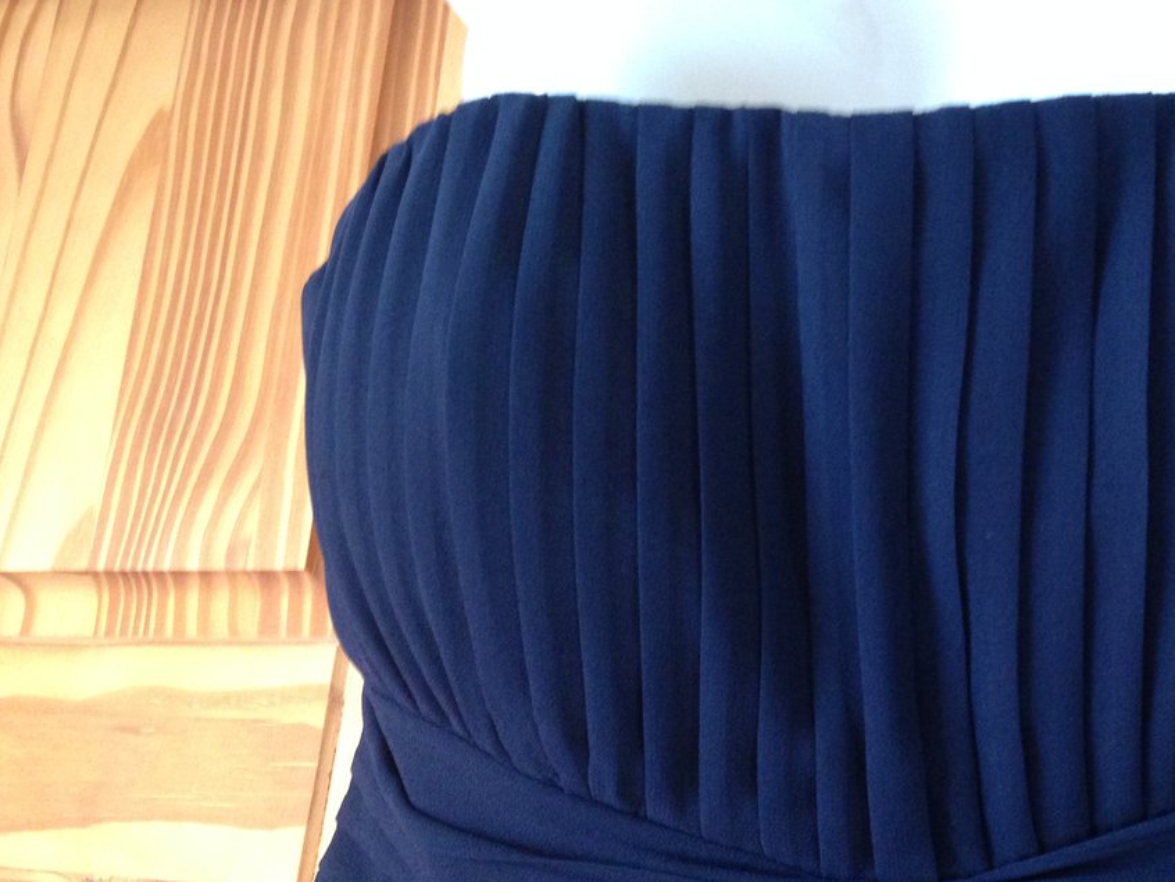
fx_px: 1766
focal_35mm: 52
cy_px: 636
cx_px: 858
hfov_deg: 36.1
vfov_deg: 27.7
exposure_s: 1/20
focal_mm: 4.12
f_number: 2.4
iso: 250
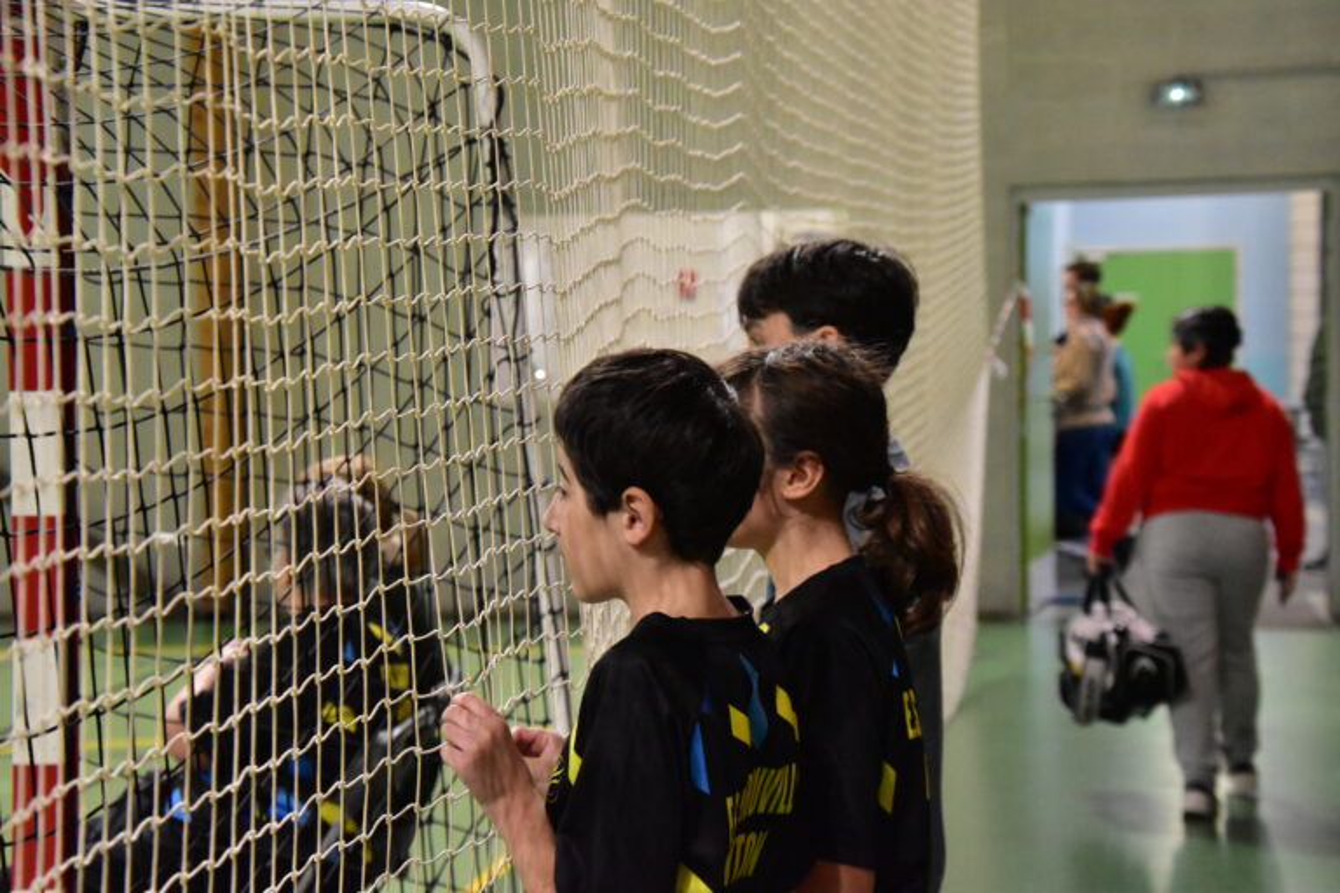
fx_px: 3071
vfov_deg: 16.6
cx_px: 670
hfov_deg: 24.6
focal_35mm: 82
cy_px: 446
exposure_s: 1/125
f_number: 5
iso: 6400
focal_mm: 55
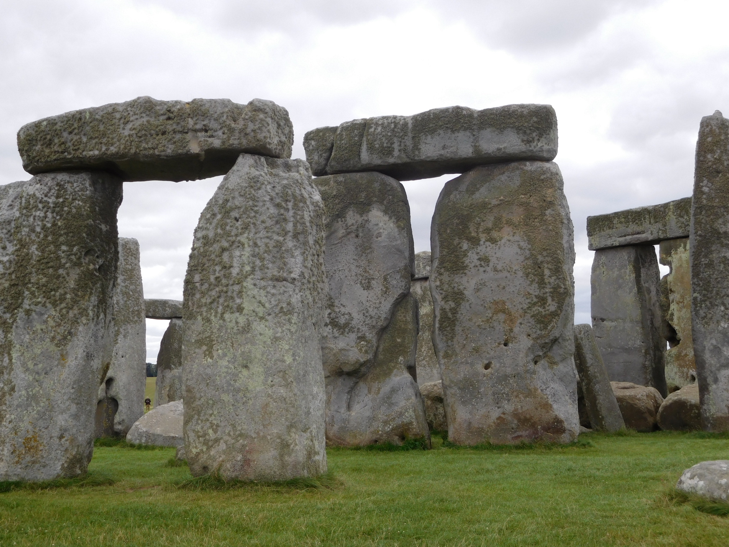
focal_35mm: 45
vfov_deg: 32.2
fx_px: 948
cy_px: 274
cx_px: 364
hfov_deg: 42.1
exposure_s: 1/640
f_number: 4
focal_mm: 8
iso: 125
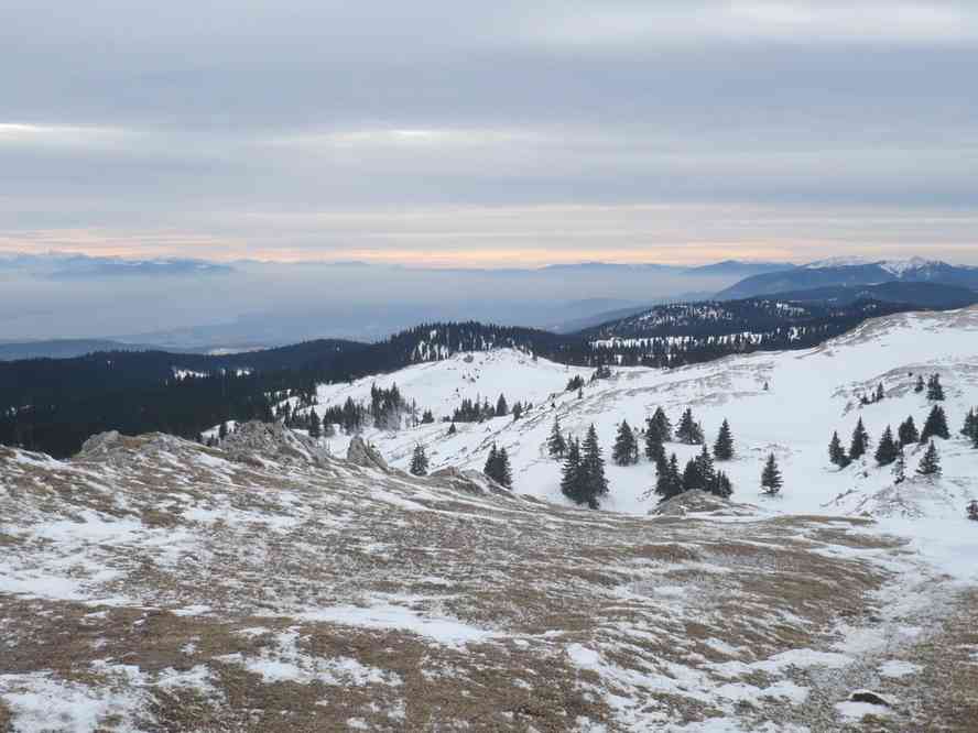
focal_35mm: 55
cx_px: 489
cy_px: 366
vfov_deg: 26.6
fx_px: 1554
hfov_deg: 34.9
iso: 100
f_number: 2.9
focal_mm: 6
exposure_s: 1/1000
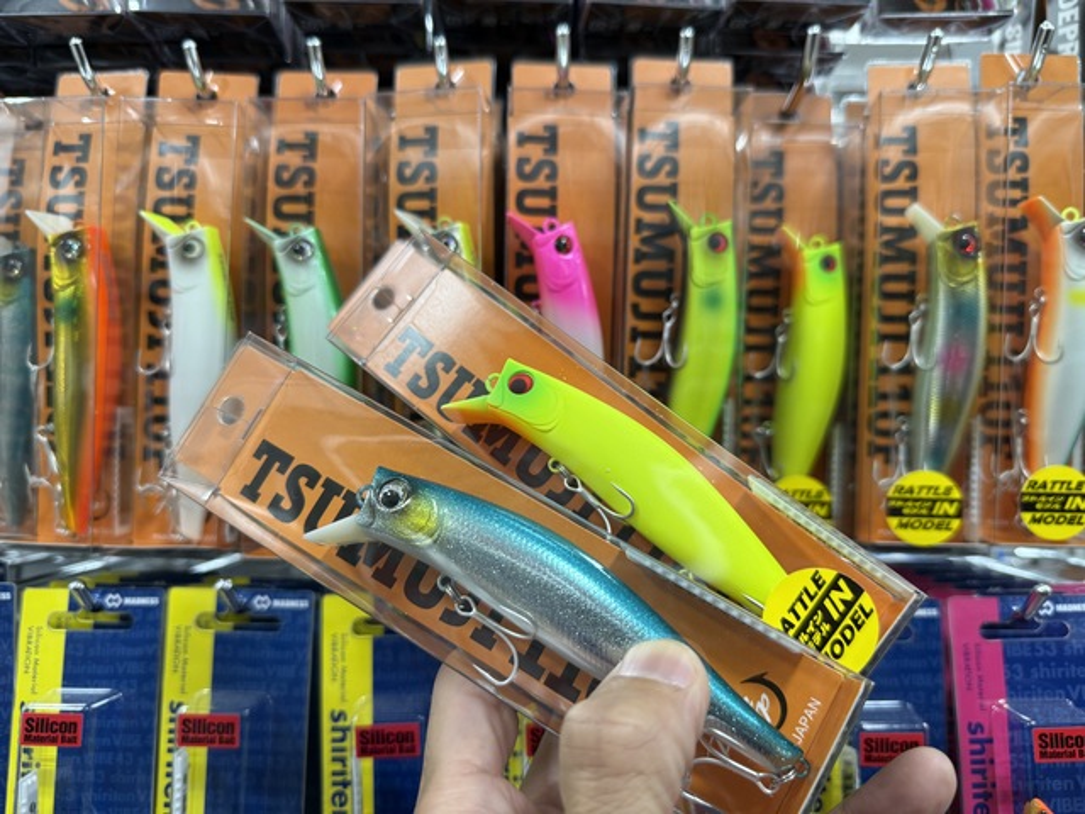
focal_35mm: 24
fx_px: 752
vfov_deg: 56.8
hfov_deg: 71.6
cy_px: 407
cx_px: 542
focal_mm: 6.76
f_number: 1.78
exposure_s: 1/100
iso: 160
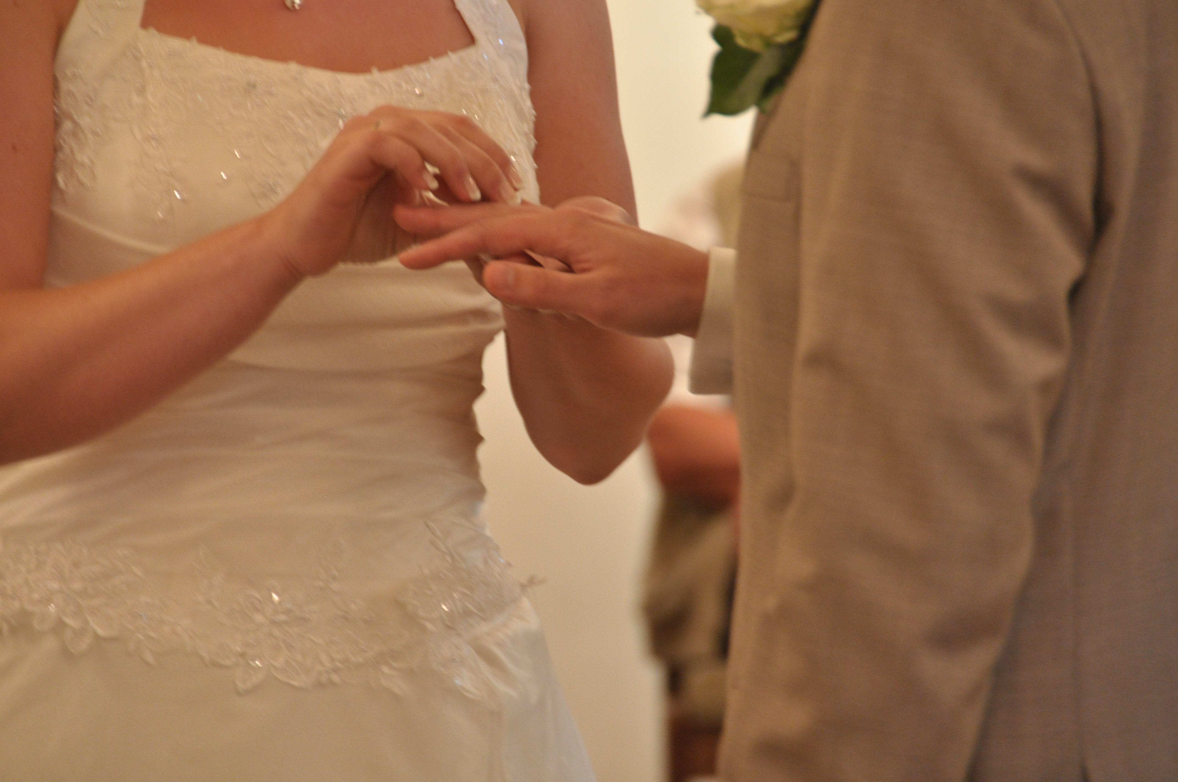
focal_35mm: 300
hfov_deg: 6.9
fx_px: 9805
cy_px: 391
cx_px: 589
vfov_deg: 4.6
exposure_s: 1/10
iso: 1000
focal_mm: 200
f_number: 5.6
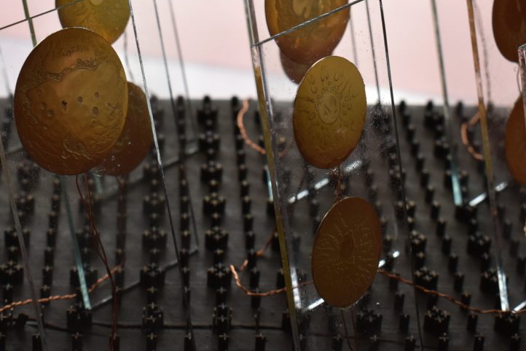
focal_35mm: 101
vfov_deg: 13.5
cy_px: 59
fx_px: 1476
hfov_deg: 20.2
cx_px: 221
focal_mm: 38
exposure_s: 1/250
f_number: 8
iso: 400
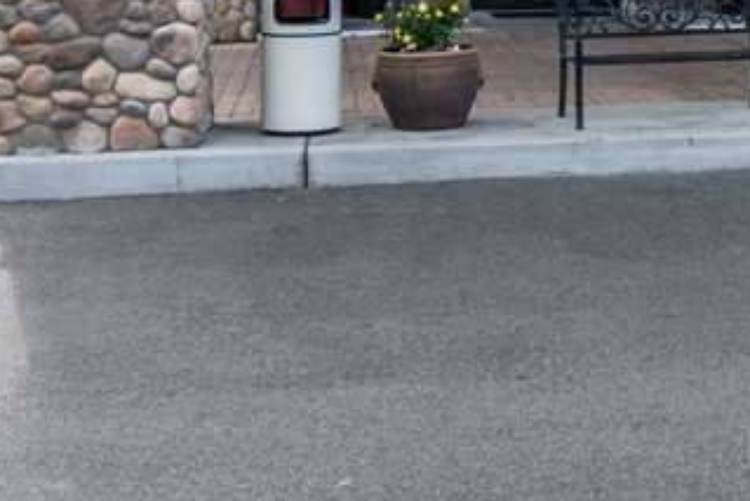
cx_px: 590
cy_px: -274
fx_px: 1271
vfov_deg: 19.2
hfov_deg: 32.1
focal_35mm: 61
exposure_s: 1/100
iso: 160
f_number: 11
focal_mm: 19
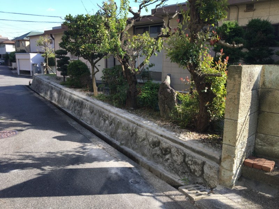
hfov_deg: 61.7
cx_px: 140
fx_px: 234
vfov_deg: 48.2
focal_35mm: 29
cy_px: 104
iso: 25
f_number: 2.2
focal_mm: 4.15
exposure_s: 1/437
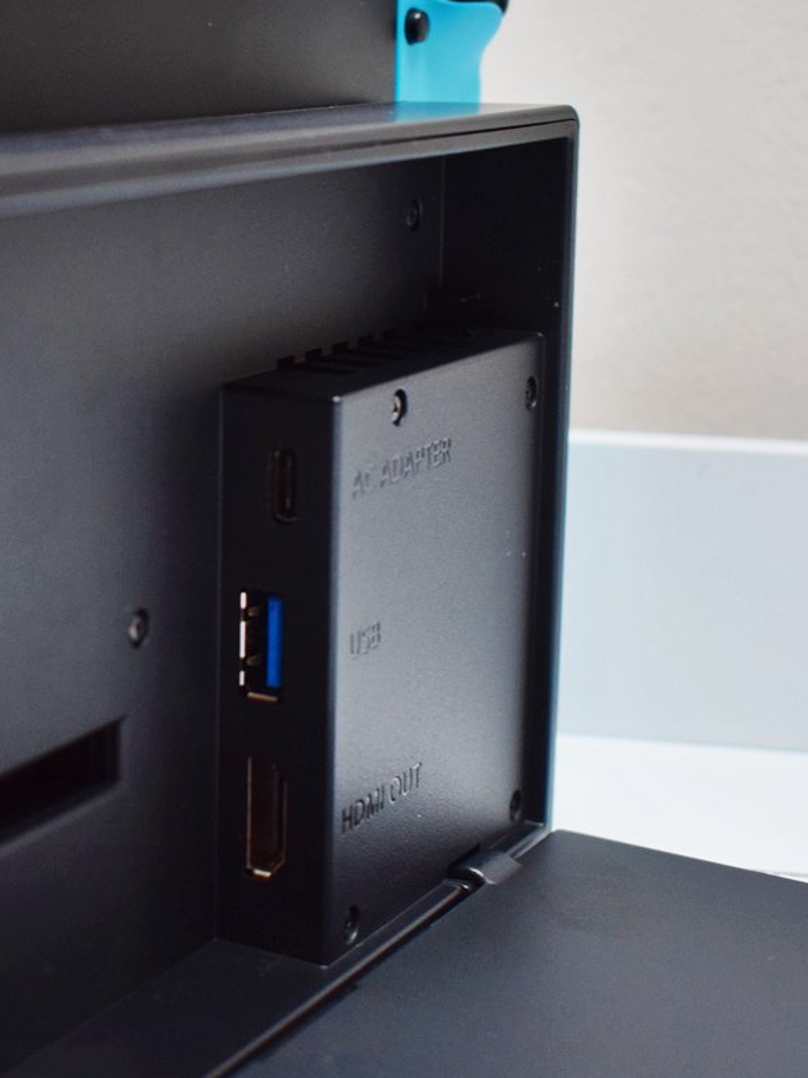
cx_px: 72
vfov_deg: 23.6
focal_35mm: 83
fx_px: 2584
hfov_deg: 17.5
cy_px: 521
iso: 720
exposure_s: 1/60
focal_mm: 28
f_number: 4.2
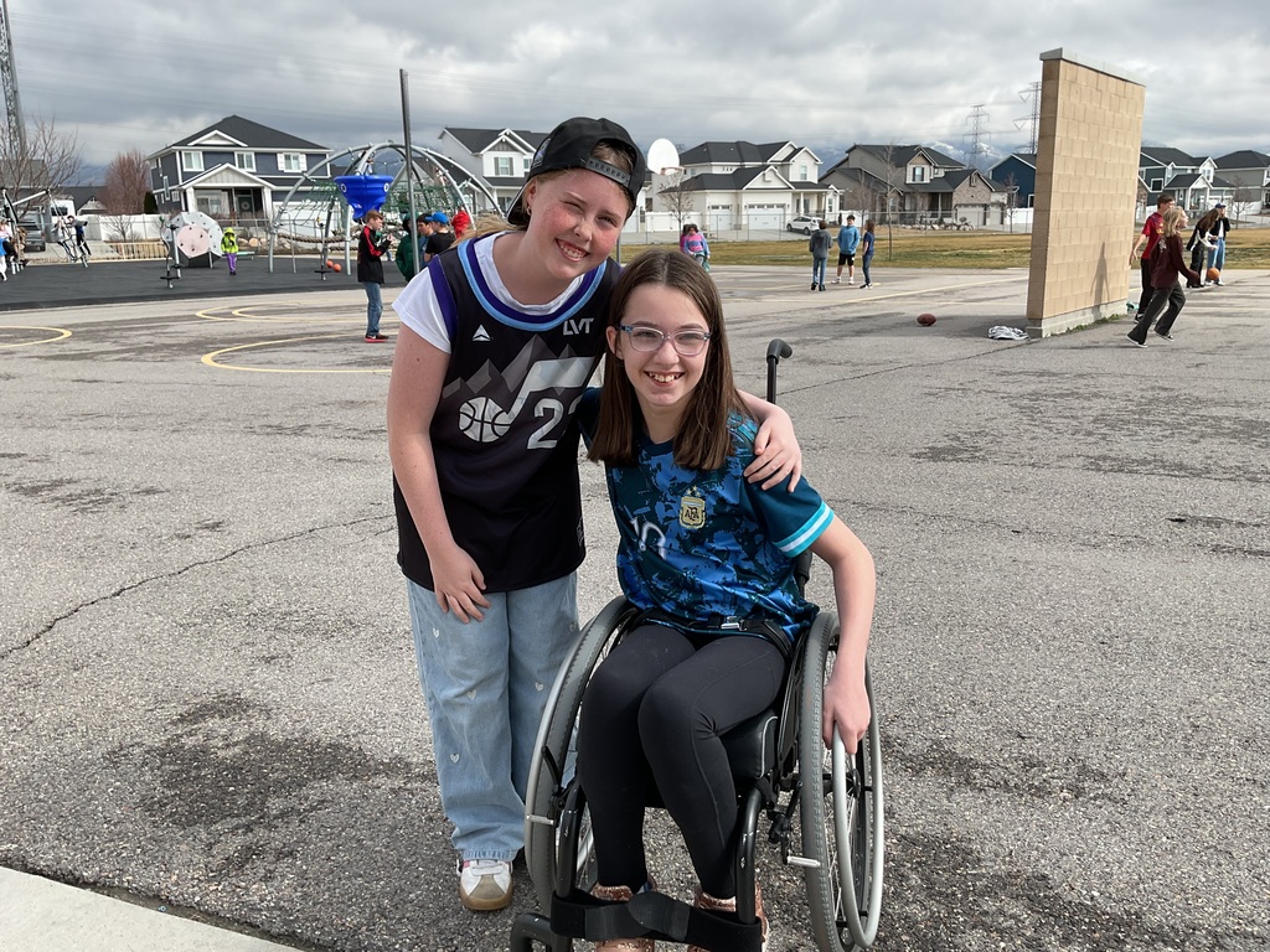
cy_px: 476
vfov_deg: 48.2
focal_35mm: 29
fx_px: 1064
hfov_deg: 61.7
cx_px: 635
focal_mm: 3
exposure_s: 1/1342
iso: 16
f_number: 1.8
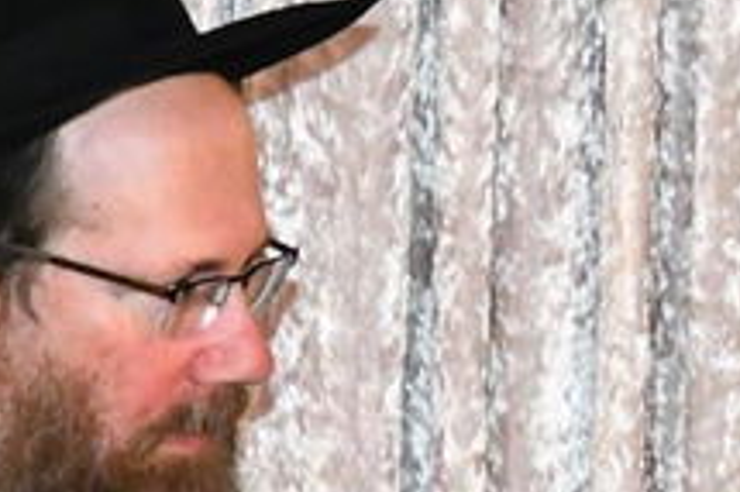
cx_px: 2389
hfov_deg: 2.0
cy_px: 1082
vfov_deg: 1.3
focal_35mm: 1043
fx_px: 21422
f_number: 5.6
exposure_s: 1/80
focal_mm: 160
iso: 3200
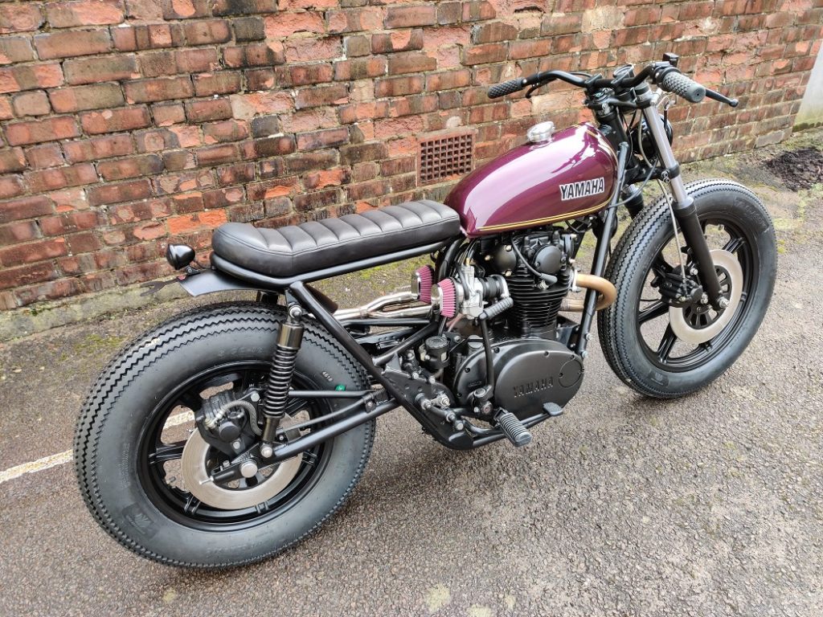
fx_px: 642
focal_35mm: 27
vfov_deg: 51.4
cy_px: 308
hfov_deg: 65.3
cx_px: 412
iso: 100
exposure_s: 1/105
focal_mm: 4.75
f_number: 1.65
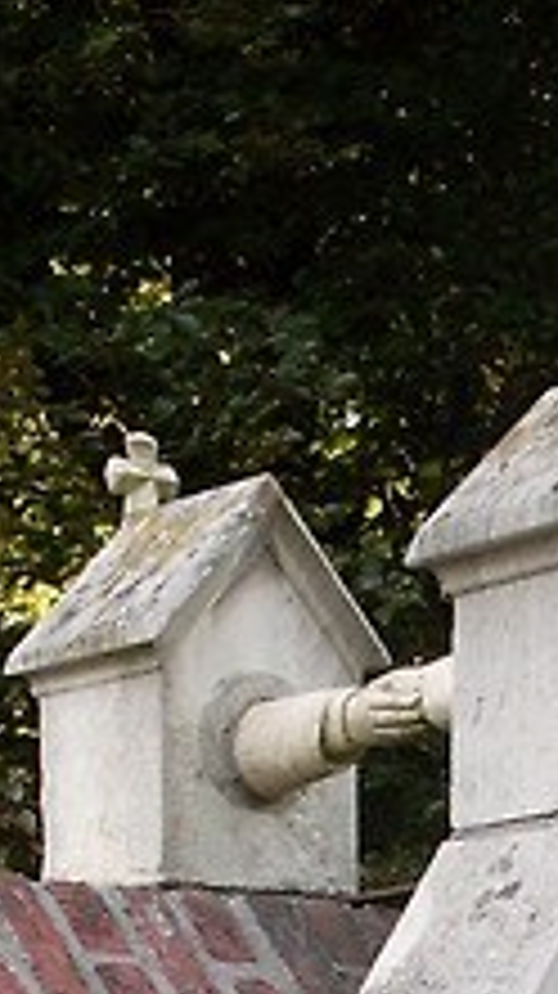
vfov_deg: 16.2
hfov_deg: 9.7
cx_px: 432
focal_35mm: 125
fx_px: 3294
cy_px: 1311
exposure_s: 1/125
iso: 80
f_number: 2.8
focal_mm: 6.3
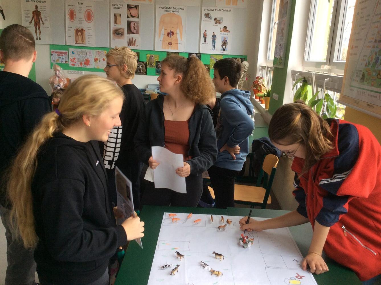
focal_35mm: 32
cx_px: 190
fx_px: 352
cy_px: 142
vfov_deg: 44.0
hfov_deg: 56.9
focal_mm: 3.3
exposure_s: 1/33
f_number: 2.4
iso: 40
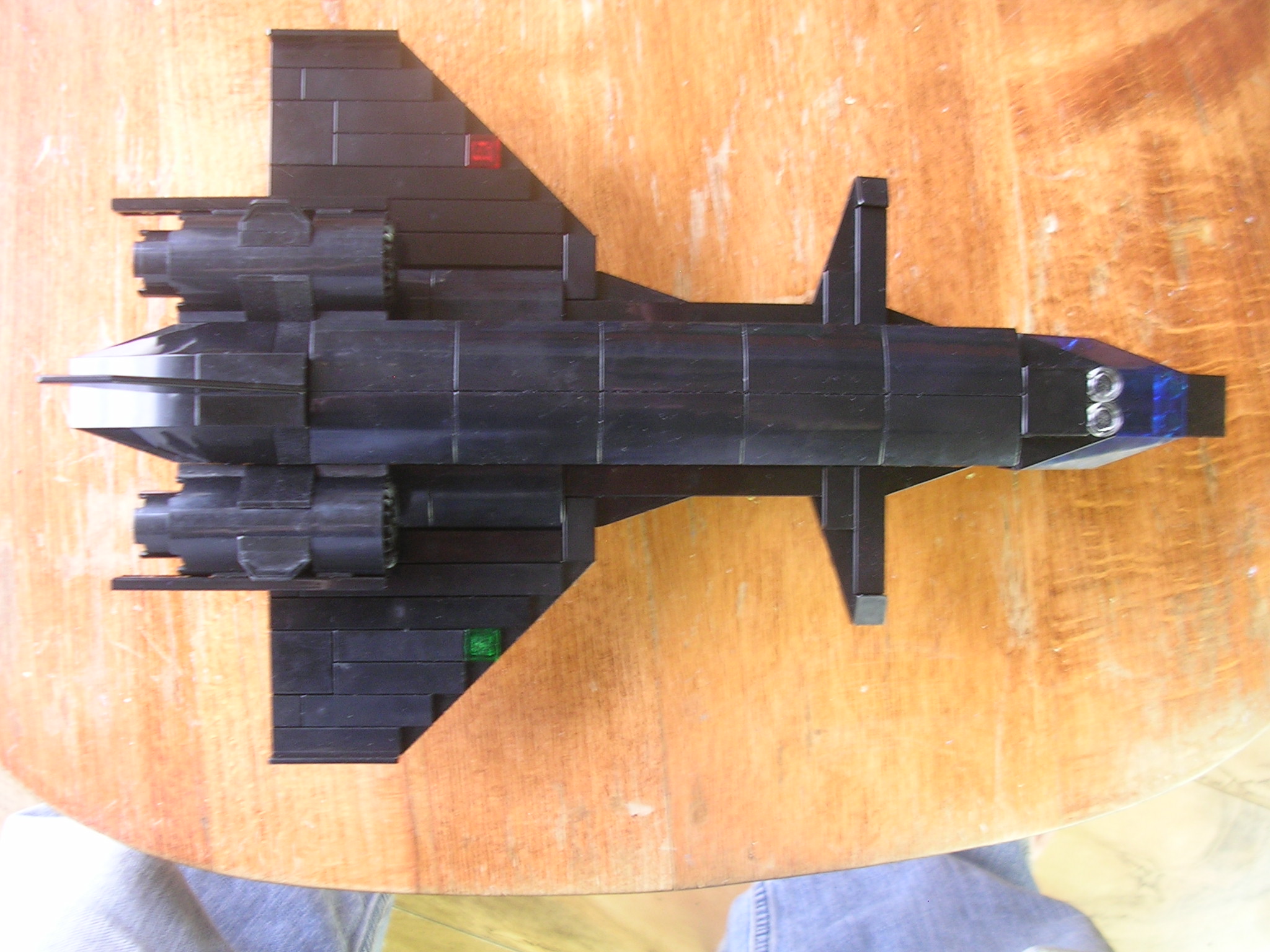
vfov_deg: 37.7
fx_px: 1394
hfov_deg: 49.0
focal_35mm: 38
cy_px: 476
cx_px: 635
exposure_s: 1/5.8
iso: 52
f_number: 2.8
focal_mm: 5.8
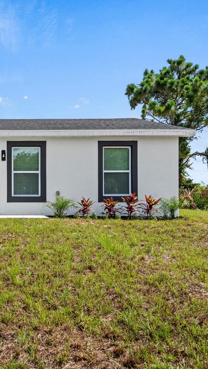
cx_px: -20
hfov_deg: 27.2
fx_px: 392
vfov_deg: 50.5
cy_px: 182
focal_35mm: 40
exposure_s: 1/800
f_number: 8
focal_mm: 25
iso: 800
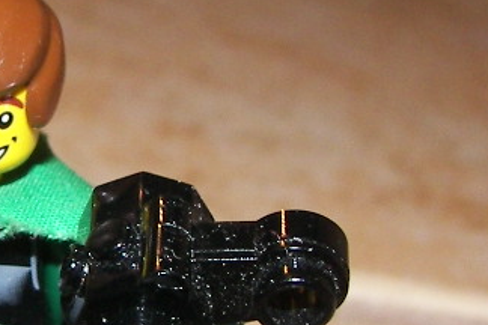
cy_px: 221
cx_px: 29
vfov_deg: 9.3
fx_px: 2006
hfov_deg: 13.7
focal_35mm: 148
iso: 100
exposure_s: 1/30
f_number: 2.8
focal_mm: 6
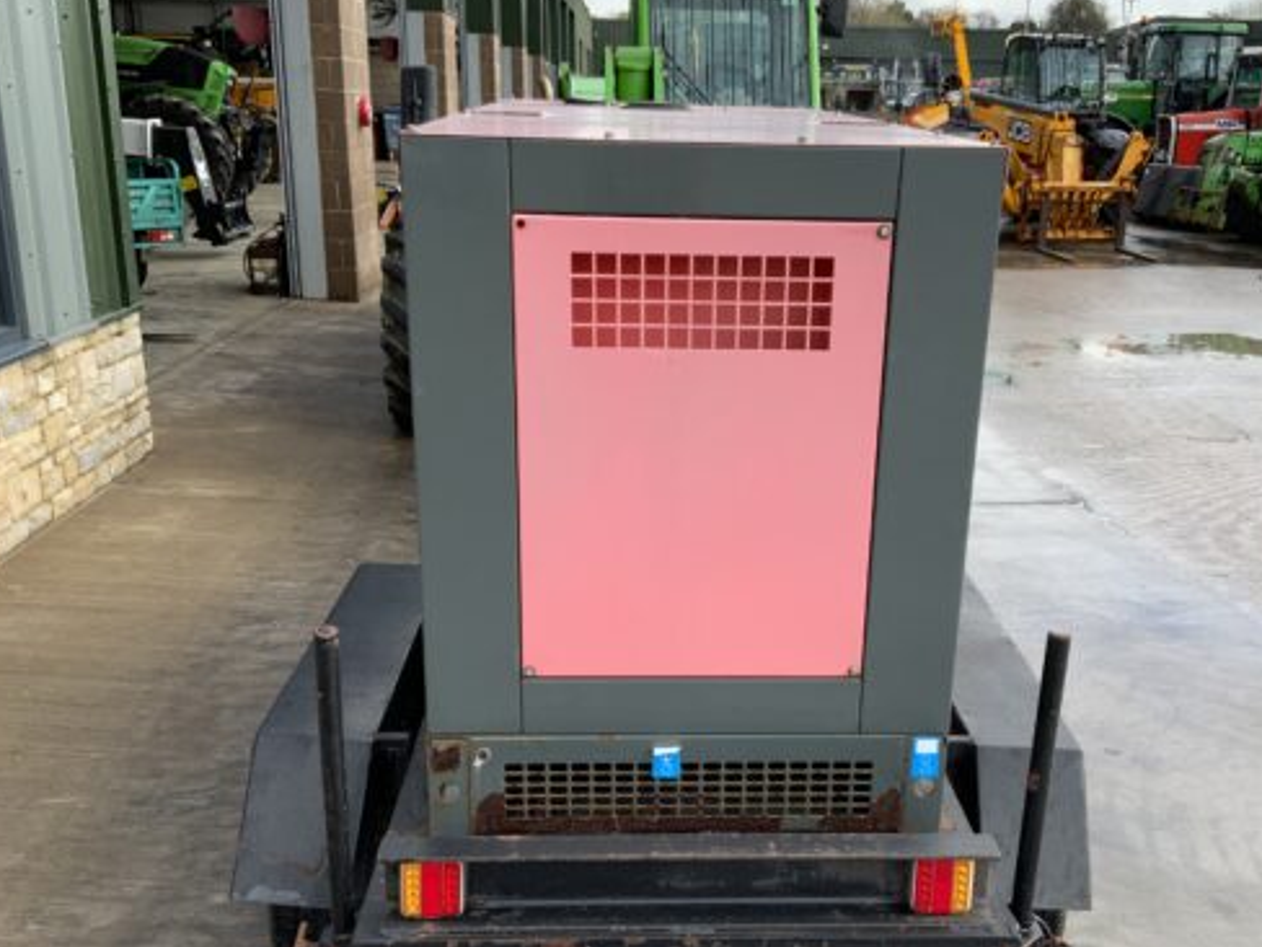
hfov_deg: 48.9
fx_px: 1385
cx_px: 711
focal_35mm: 38
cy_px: 561
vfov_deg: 37.6
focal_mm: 3
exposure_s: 1/394
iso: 16
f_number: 1.8
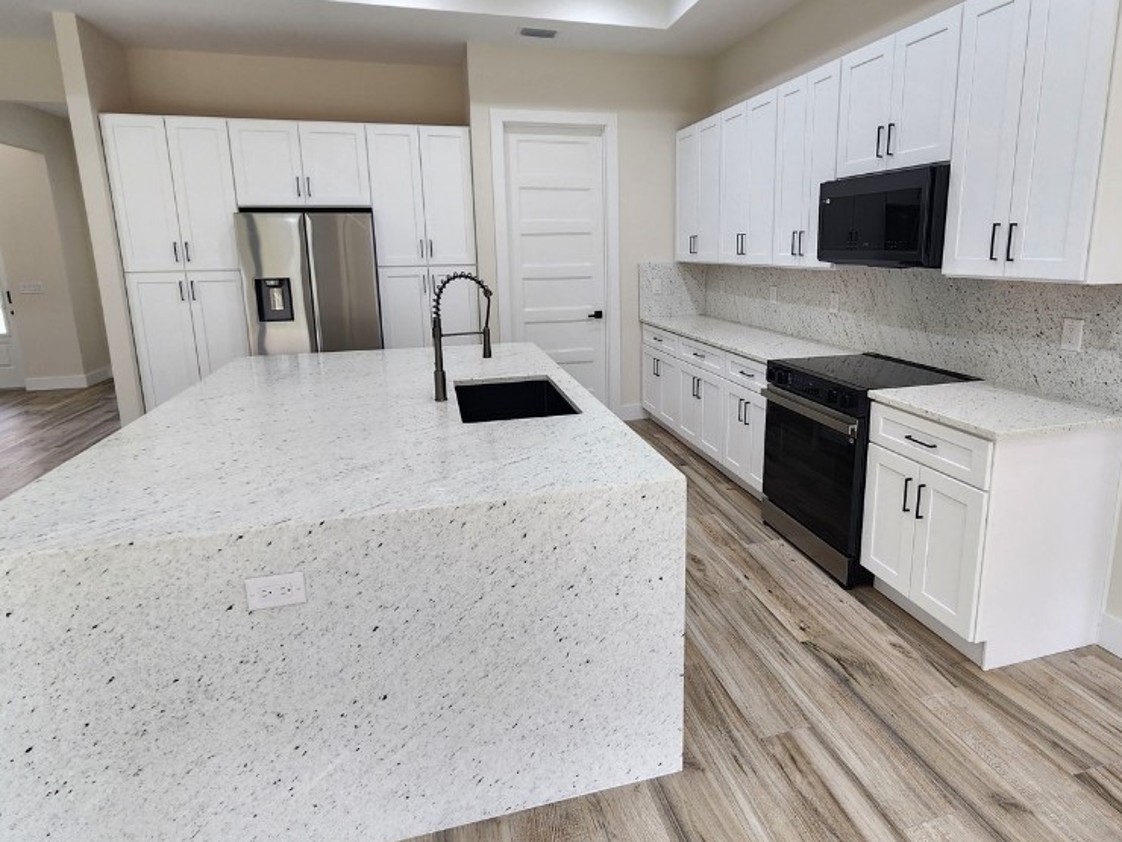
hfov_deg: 87.6
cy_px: 373
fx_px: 583
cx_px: 606
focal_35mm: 18
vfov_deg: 71.4
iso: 80
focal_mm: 2.2
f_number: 2.2
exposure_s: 1/60
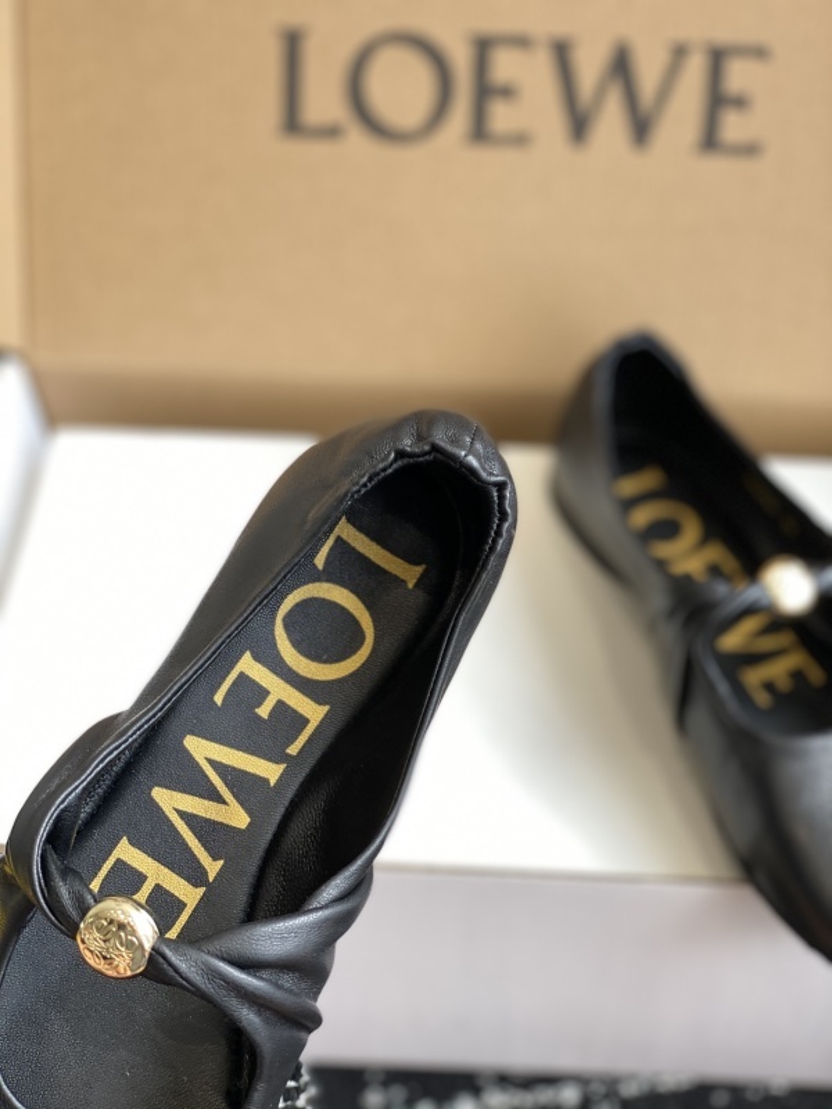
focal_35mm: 52
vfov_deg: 36.8
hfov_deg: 28.0
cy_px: 554
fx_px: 1666
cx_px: 416
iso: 25
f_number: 2
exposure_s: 1/122
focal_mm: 6
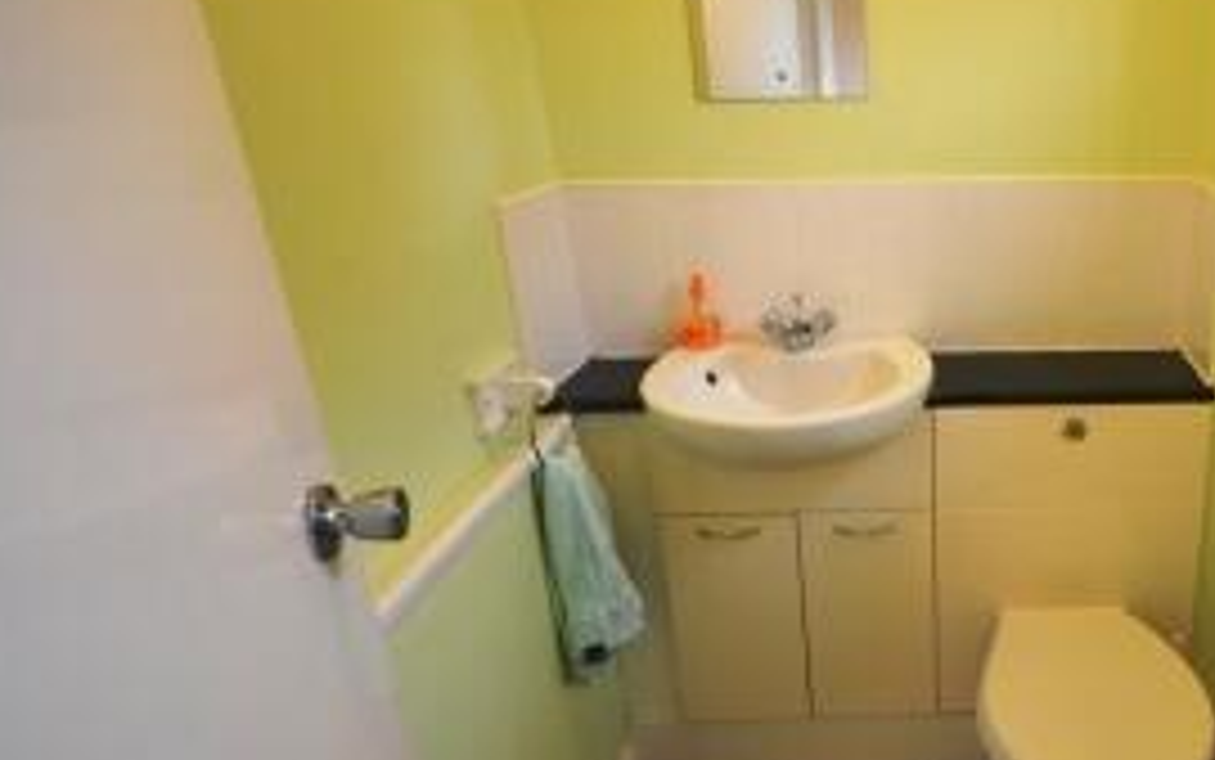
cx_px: 976
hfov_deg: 61.1
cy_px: 384
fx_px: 922
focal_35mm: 28
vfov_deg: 44.8
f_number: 4.2
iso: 640
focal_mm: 11
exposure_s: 1/60
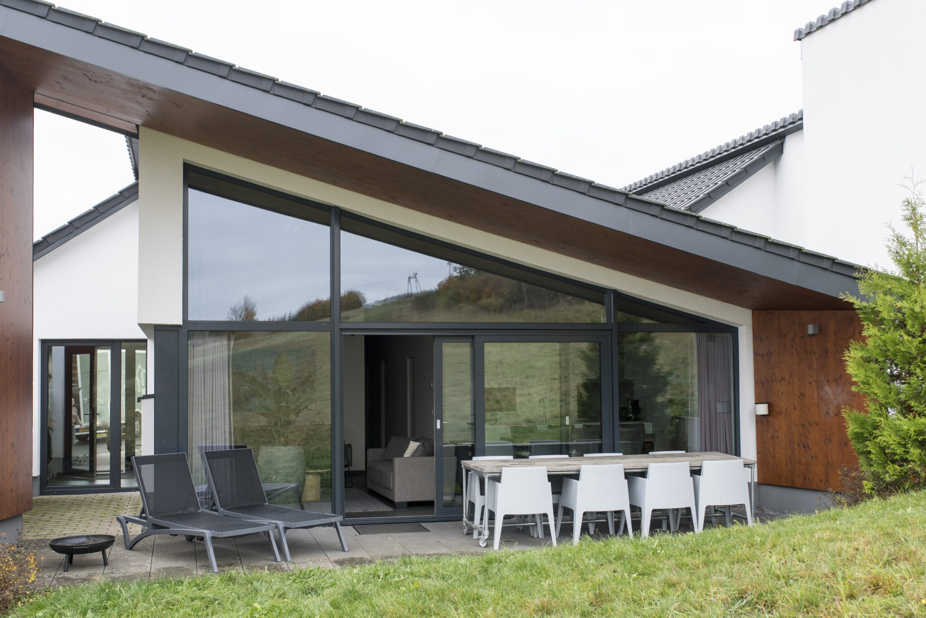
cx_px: 465
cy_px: 329
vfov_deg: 30.5
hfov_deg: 44.5
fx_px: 1132
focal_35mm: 44
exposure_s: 1/160
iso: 400
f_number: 6.3
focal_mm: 35
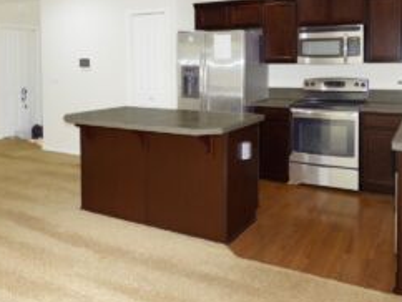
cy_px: 83
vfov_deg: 42.0
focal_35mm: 33
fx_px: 384
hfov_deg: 55.2
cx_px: 218
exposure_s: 1/30
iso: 100
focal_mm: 3.58
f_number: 2.8
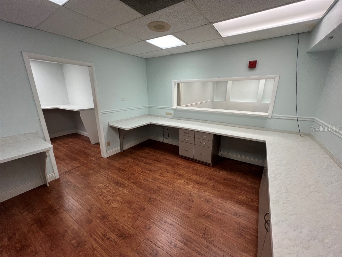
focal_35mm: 13
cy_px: 128
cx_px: 171
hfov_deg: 106.2
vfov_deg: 89.9
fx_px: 128
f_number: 1.8
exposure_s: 1/120
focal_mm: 1.57
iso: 100
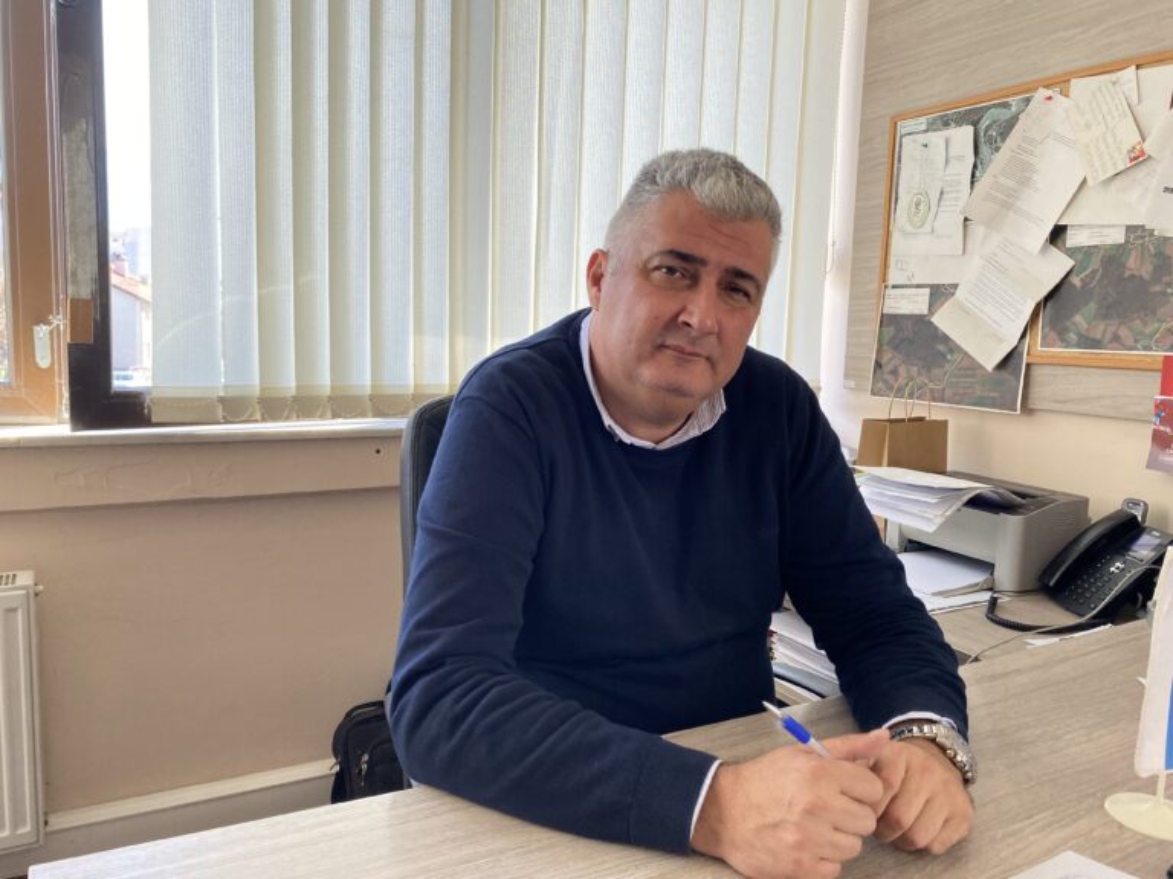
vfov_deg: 53.1
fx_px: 881
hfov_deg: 67.3
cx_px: 586
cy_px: 440
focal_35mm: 26
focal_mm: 4.25
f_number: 1.8
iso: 80
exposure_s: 1/121
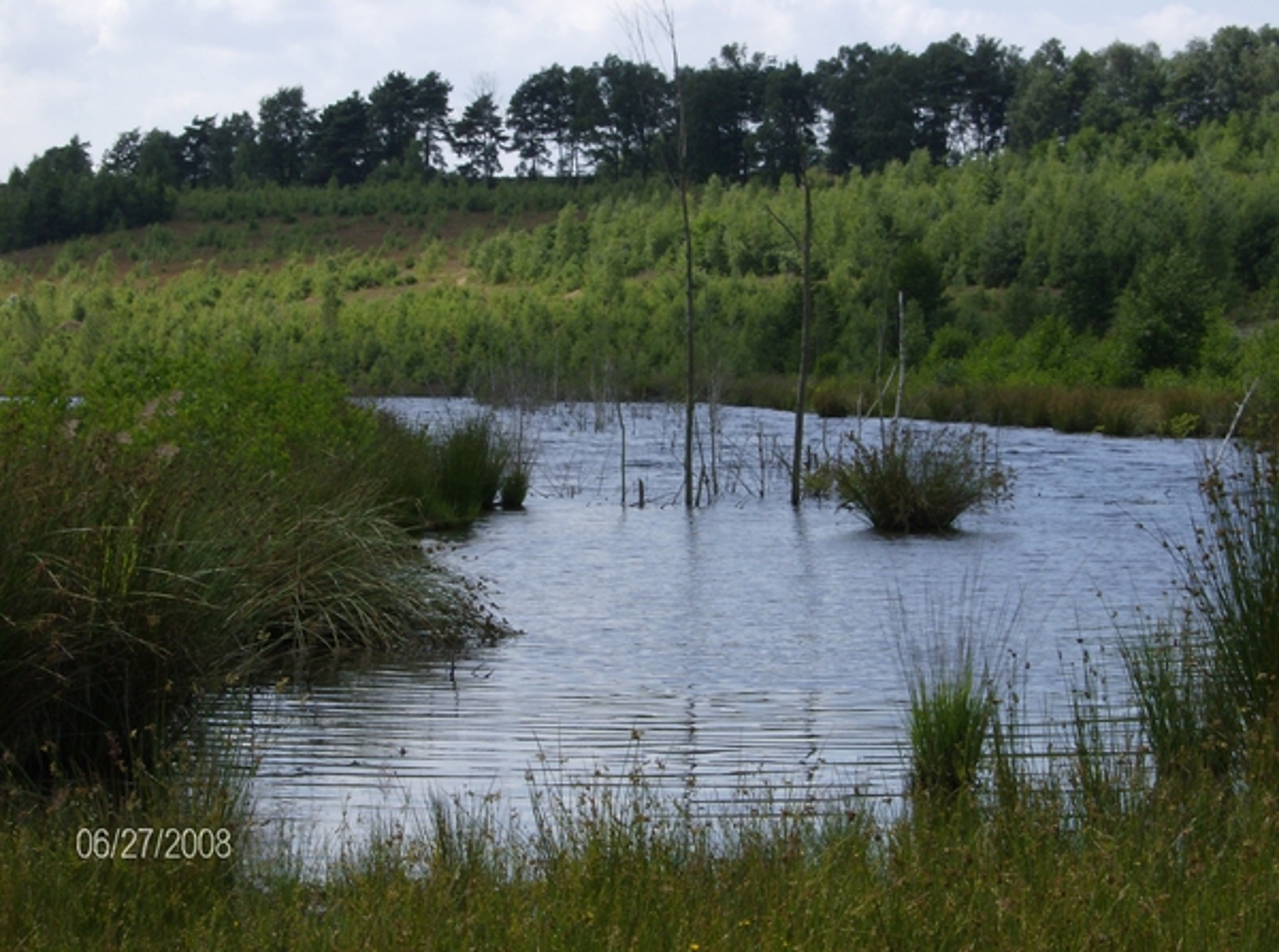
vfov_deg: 13.5
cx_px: 640
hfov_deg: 18.1
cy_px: 476
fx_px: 4018
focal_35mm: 109
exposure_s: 1/306
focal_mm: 18
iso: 100
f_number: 7.8
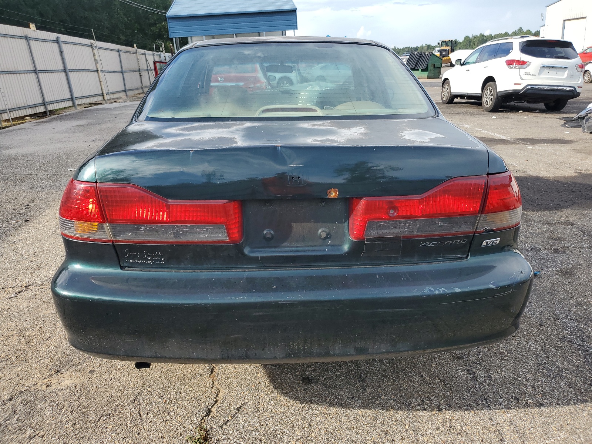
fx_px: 445
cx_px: 296
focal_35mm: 26
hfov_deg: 67.3
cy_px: 222
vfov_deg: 53.1
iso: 50
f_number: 1.5
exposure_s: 1/1111
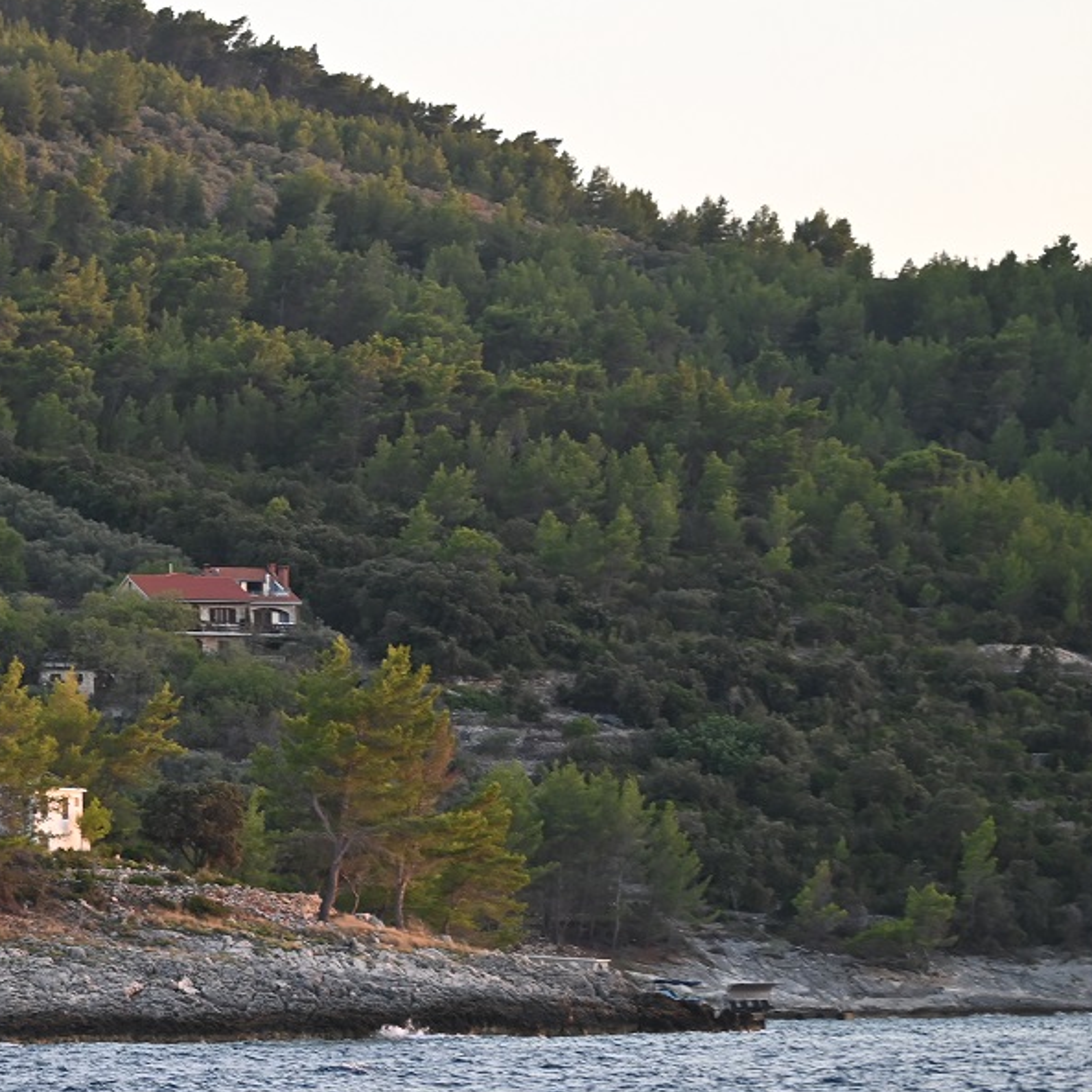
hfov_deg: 8.5
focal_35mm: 205
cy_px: 491
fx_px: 7317
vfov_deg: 8.5
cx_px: -41
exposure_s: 1/250
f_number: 4.5
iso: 560
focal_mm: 110
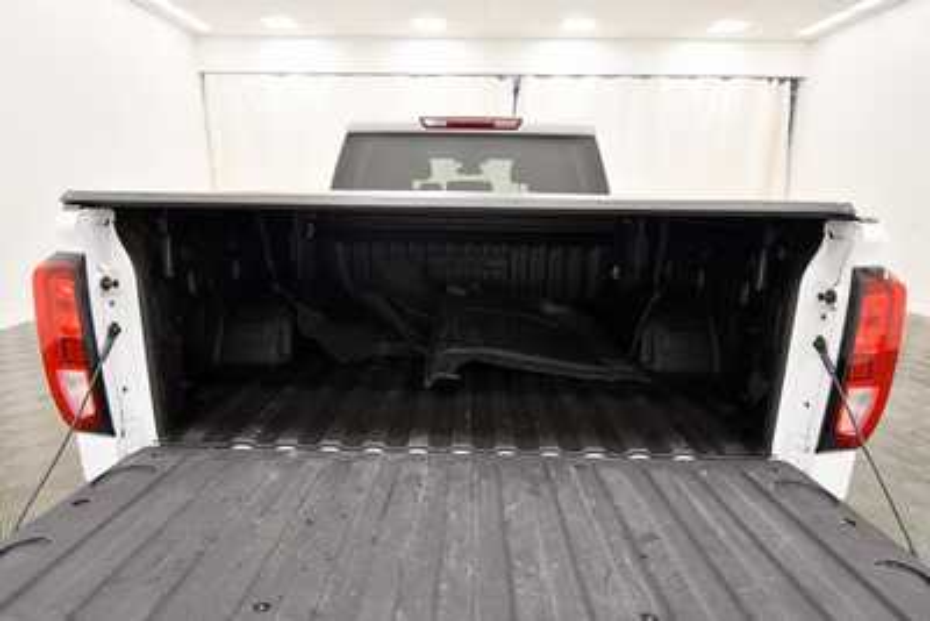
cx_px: 465
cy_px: 310
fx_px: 491
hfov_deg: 86.9
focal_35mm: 19
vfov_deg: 64.6
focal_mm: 13
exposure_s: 1/125
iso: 900
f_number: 4.8
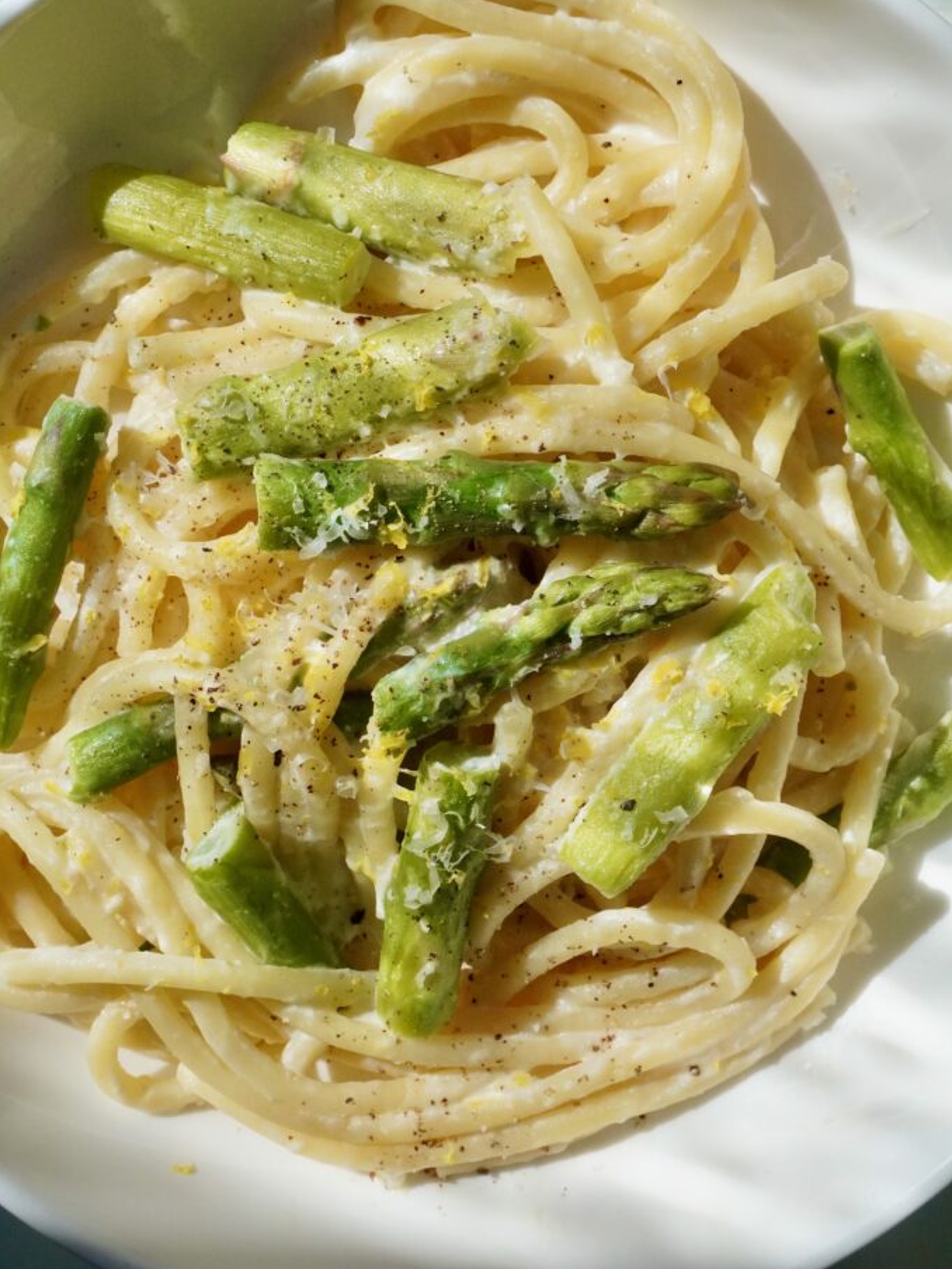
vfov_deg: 38.9
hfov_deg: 29.7
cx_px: 478
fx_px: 1797
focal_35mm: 49
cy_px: 578
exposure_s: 1/4000
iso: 2500
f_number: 11
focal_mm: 30
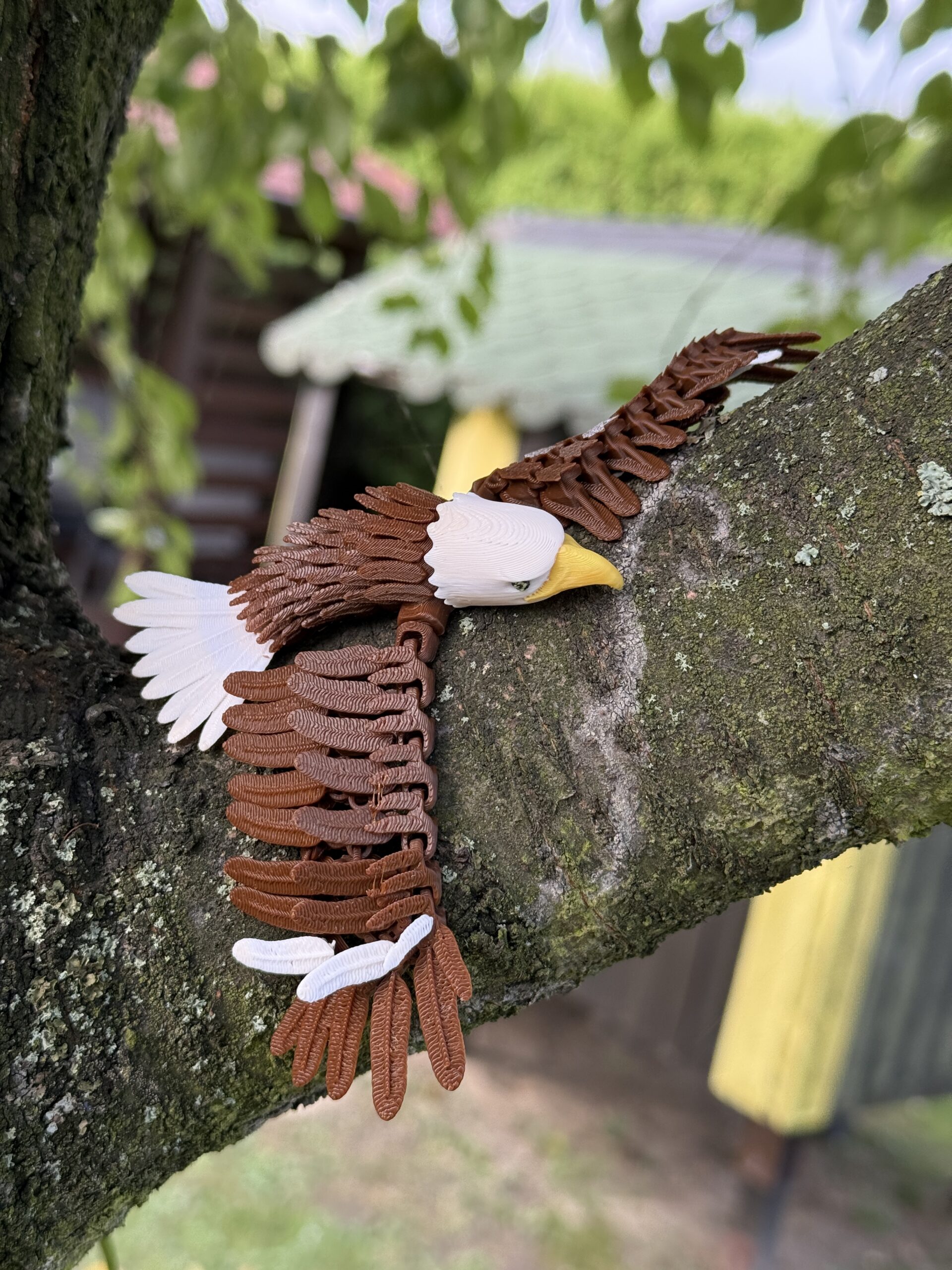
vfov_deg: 39.7
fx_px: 1760
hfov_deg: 30.3
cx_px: 476
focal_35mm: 48
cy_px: 635
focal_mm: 6.76
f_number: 1.78
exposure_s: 1/305
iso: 64
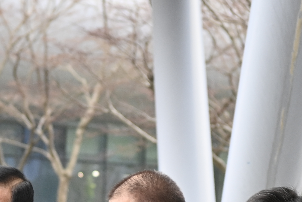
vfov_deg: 6.0
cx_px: 48
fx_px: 1904
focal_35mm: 227
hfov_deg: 9.0
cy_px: 251
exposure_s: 1/250
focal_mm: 70
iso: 800
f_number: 4
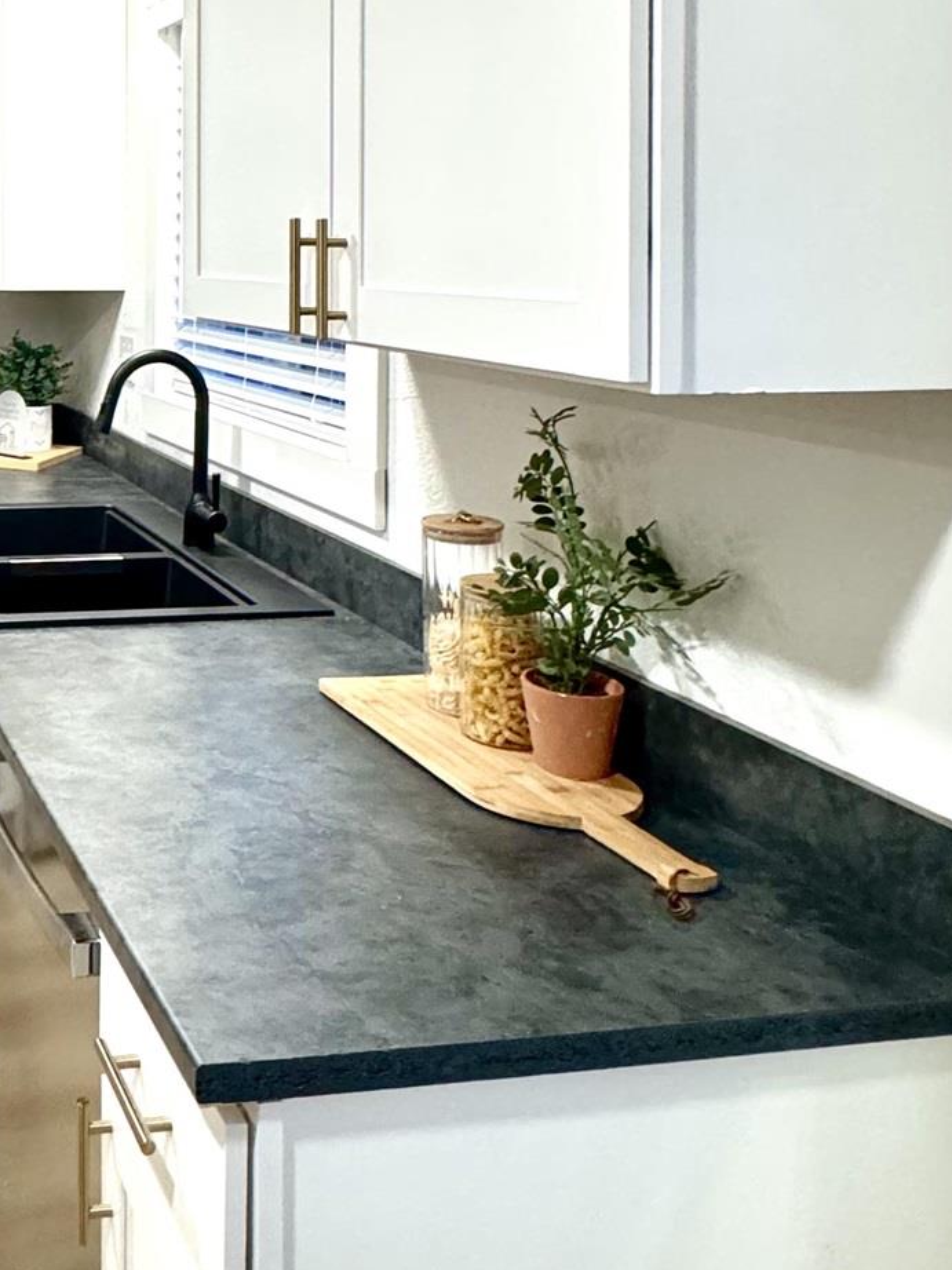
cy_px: 260
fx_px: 1284
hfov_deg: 34.9
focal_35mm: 35
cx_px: -99
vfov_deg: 49.6
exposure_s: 1/60
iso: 500
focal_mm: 2.22
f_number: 2.2
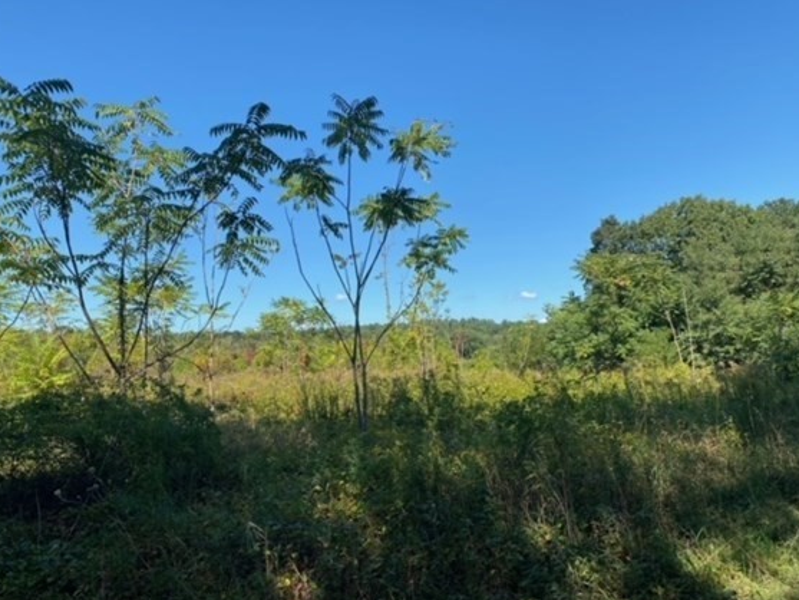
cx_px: 420
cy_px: 297
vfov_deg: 49.8
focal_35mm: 28
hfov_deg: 63.4
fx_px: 646
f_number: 1.8
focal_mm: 4.25
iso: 32
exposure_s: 1/1898
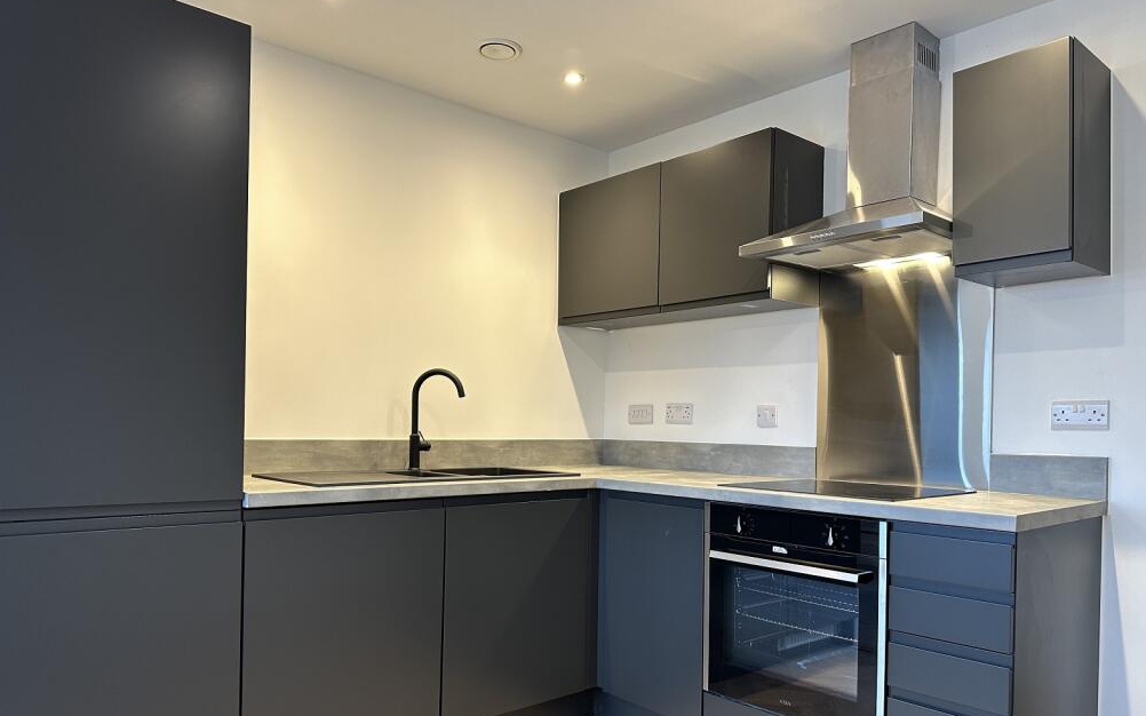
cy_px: 429
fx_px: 812
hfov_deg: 70.4
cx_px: 578
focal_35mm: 26
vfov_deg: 47.3
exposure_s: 1/50
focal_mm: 6.86
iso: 160
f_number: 1.78
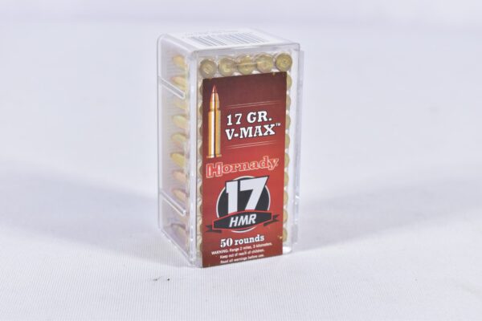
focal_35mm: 82
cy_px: 160
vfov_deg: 16.6
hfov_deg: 24.6
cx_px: 241
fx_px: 1104
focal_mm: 55
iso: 640
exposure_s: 1/40
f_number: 5.6
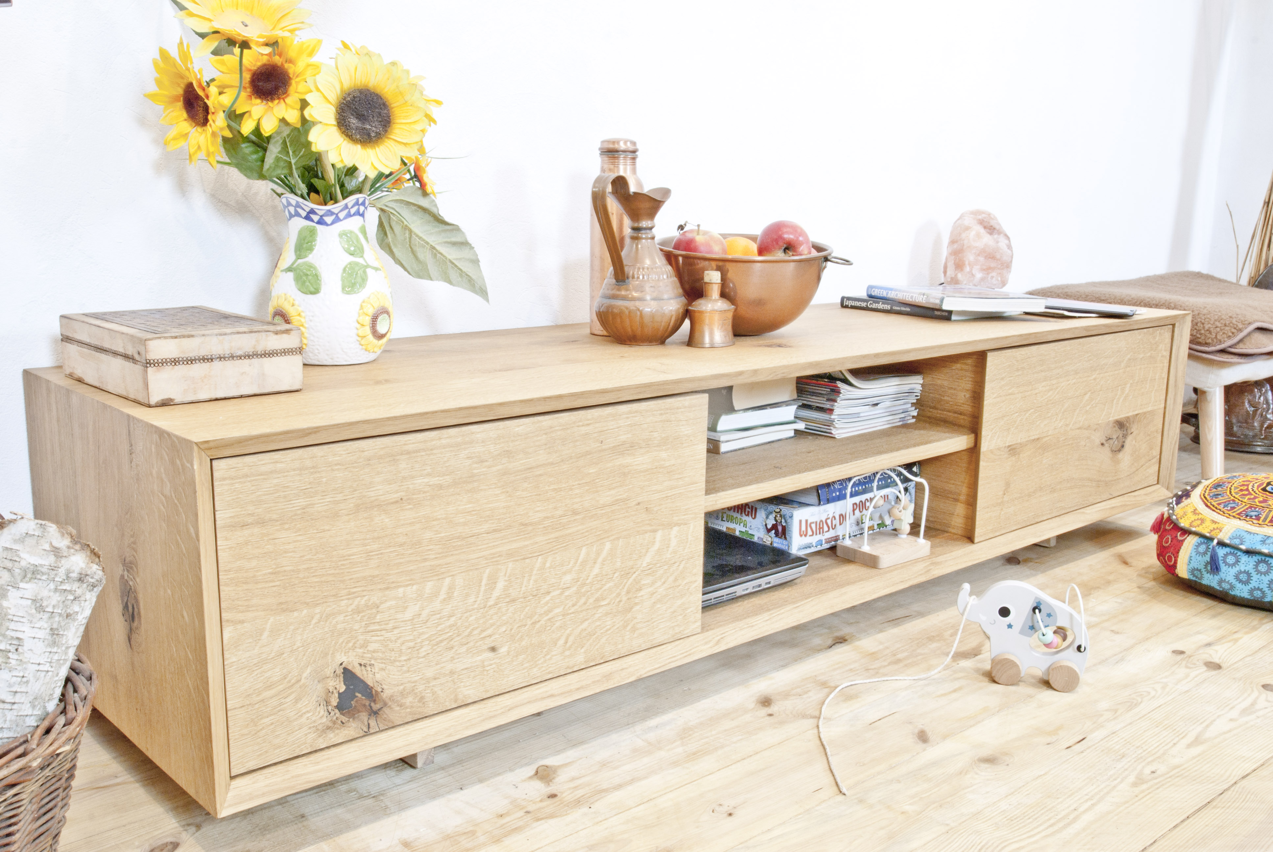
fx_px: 1275
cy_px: 426
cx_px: 636
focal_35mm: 36
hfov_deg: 53.1
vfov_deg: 37.0
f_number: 20
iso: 100
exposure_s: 1.6
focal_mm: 24
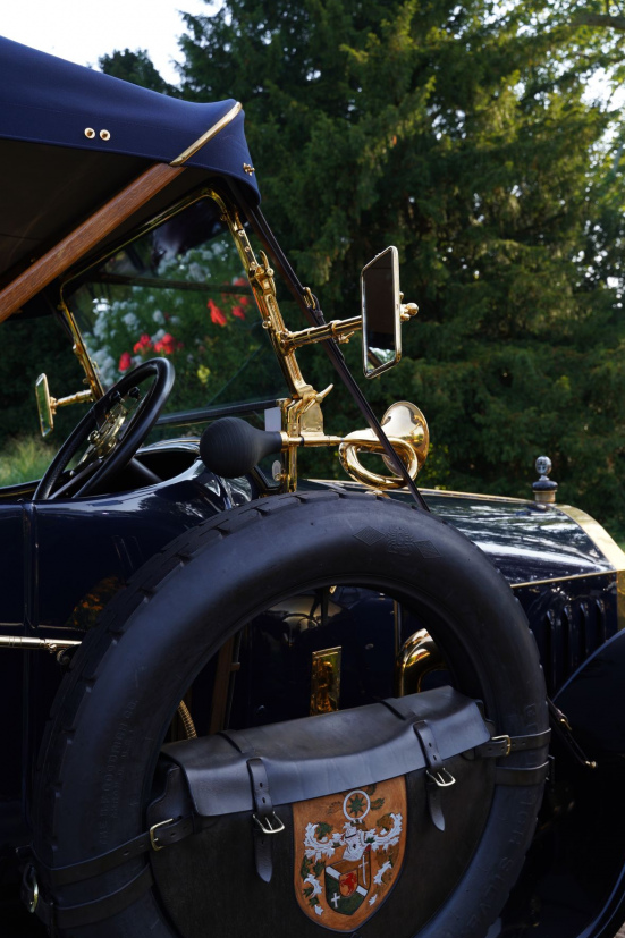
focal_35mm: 37
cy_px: 492
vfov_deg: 51.9
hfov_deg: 35.9
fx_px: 964
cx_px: 331
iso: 100
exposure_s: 1/50
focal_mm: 34
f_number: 6.3
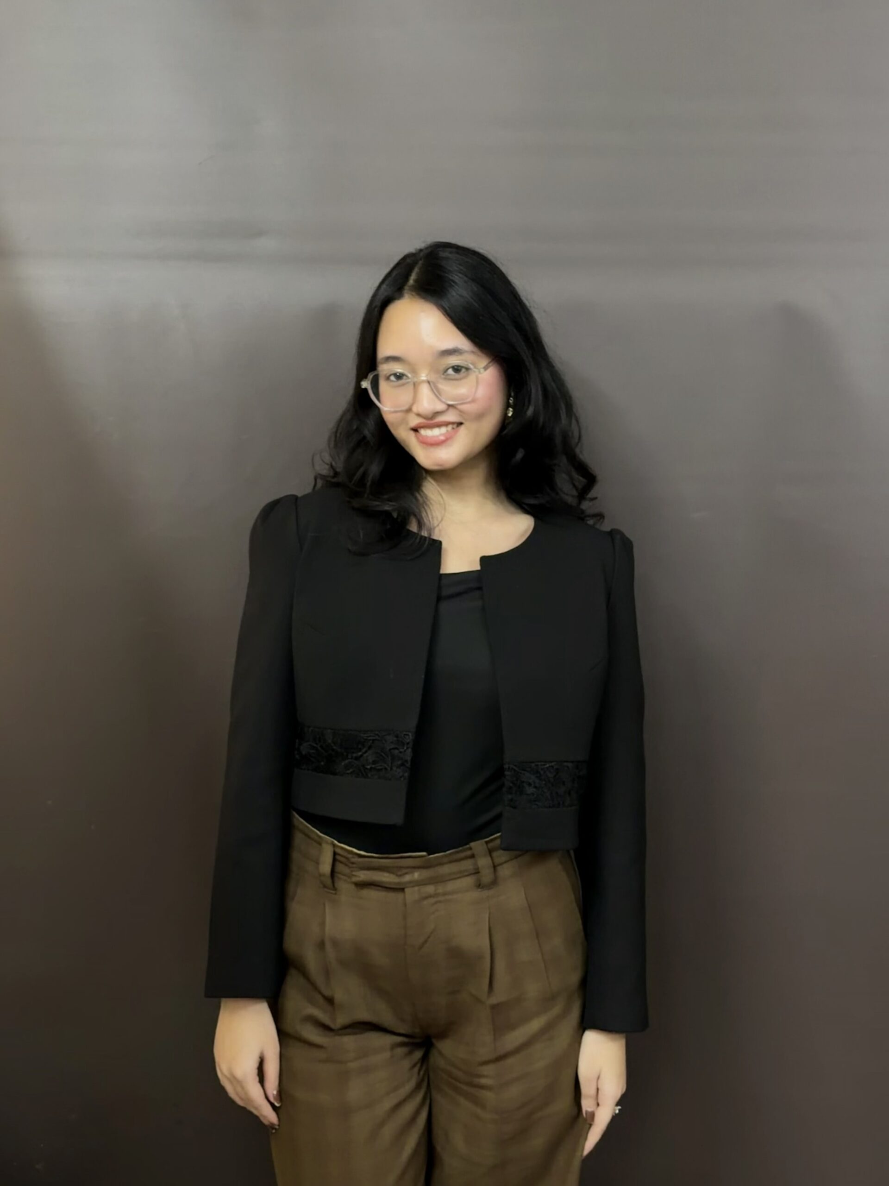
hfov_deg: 30.3
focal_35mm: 48
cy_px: 593
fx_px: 1644
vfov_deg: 39.7
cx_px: 444
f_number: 1.78
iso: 320
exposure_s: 1/33
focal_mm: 6.76
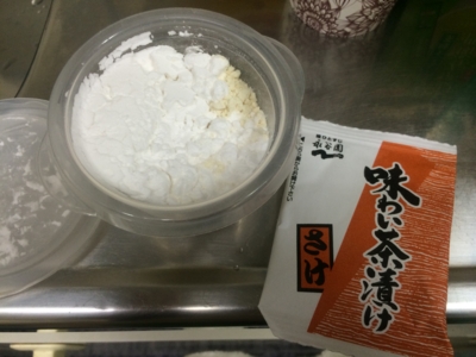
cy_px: 178
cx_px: 238
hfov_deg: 60.0
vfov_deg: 46.8
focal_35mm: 30
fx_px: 413
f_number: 2.2
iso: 80
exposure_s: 1/33
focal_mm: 4.12
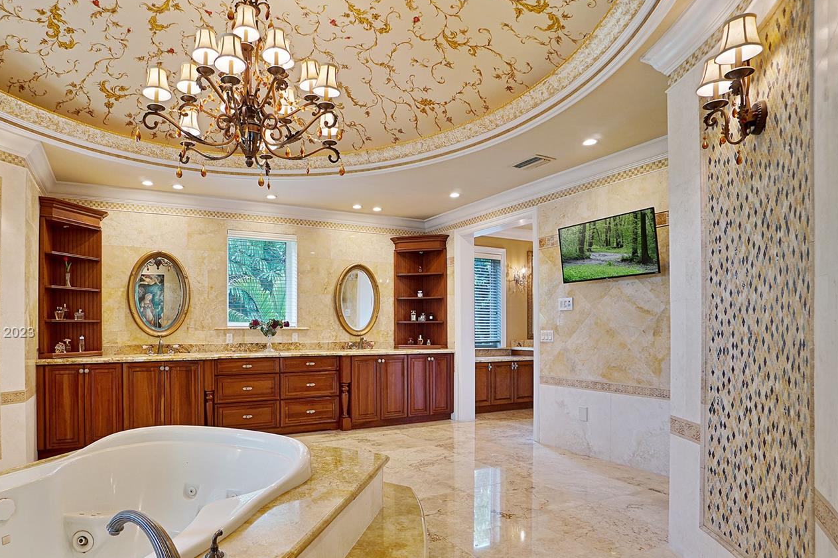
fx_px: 442
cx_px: 353
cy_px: 334
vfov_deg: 64.0
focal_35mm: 19
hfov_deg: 86.2
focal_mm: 10
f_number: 6.3
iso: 160
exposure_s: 1/6
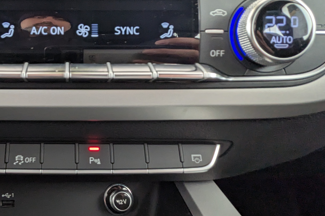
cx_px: 69
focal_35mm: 30
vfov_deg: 43.5
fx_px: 271
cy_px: 95
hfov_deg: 57.7
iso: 234
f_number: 2.2
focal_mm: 2.35
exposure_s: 1/32
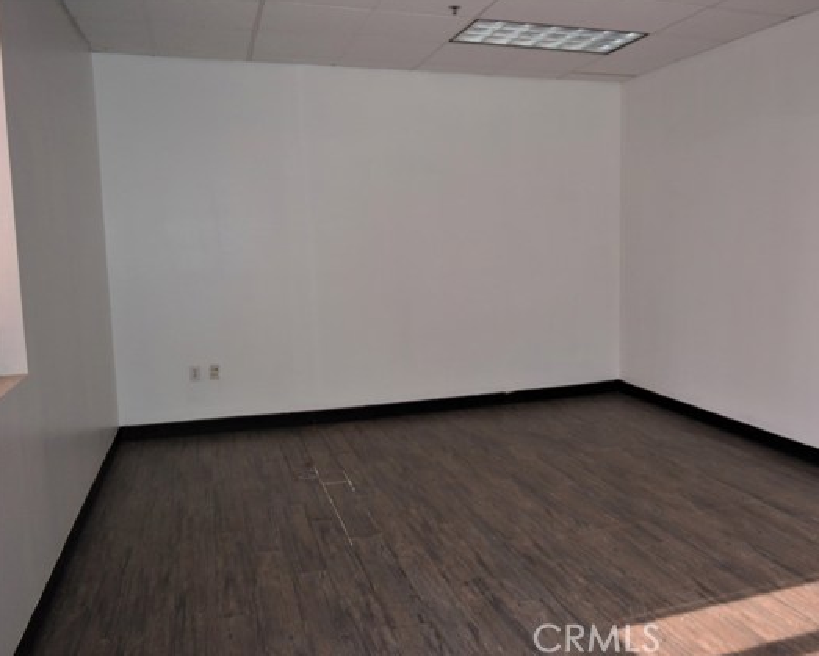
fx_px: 752
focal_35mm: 31
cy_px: 326
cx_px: 493
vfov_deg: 47.1
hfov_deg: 56.7
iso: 720
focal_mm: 18
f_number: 3.5
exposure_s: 1/60
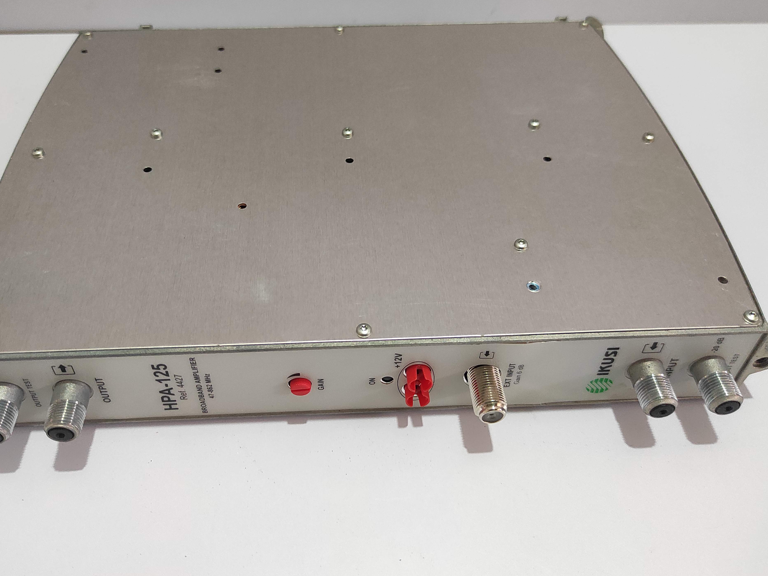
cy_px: 240
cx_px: 352
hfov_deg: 58.3
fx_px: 688
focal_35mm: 31
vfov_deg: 45.3
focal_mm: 5.43
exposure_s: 1/33
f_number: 1.89
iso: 470
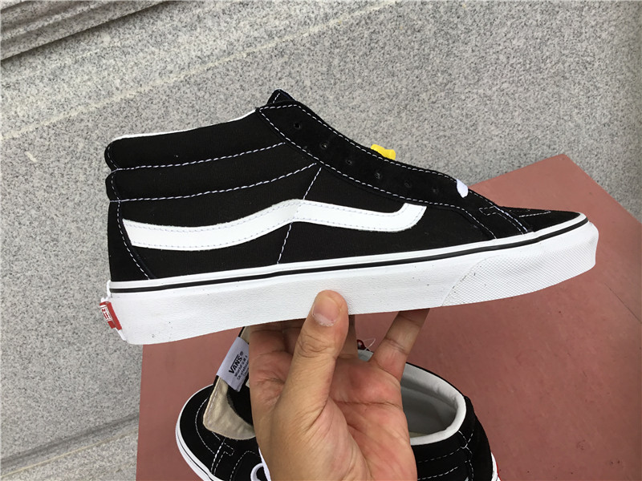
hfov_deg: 58.4
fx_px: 575
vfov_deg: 45.4
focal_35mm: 31
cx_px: 321
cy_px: 240
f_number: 2.4
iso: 25
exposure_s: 1/181
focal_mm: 3.3
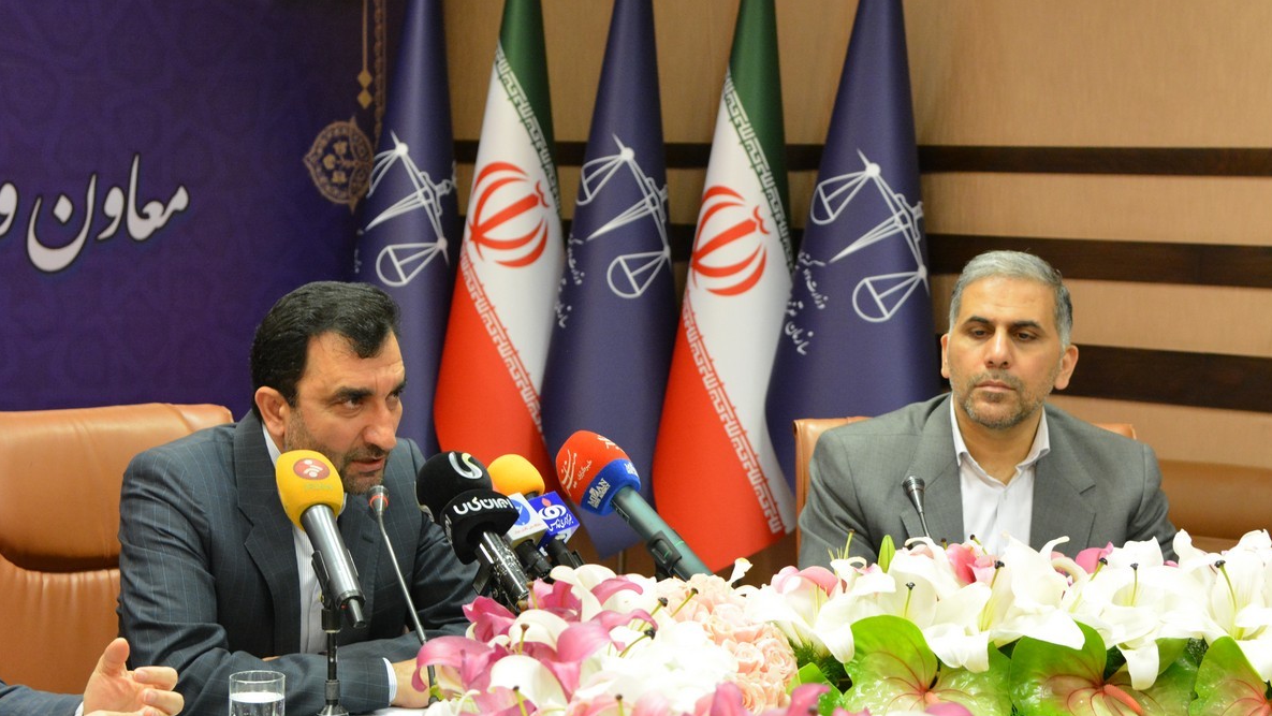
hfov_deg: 30.1
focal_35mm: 70
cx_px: 642
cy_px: 393
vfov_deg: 17.2
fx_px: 2361
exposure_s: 1/80
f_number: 4.5
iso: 3200
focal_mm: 44
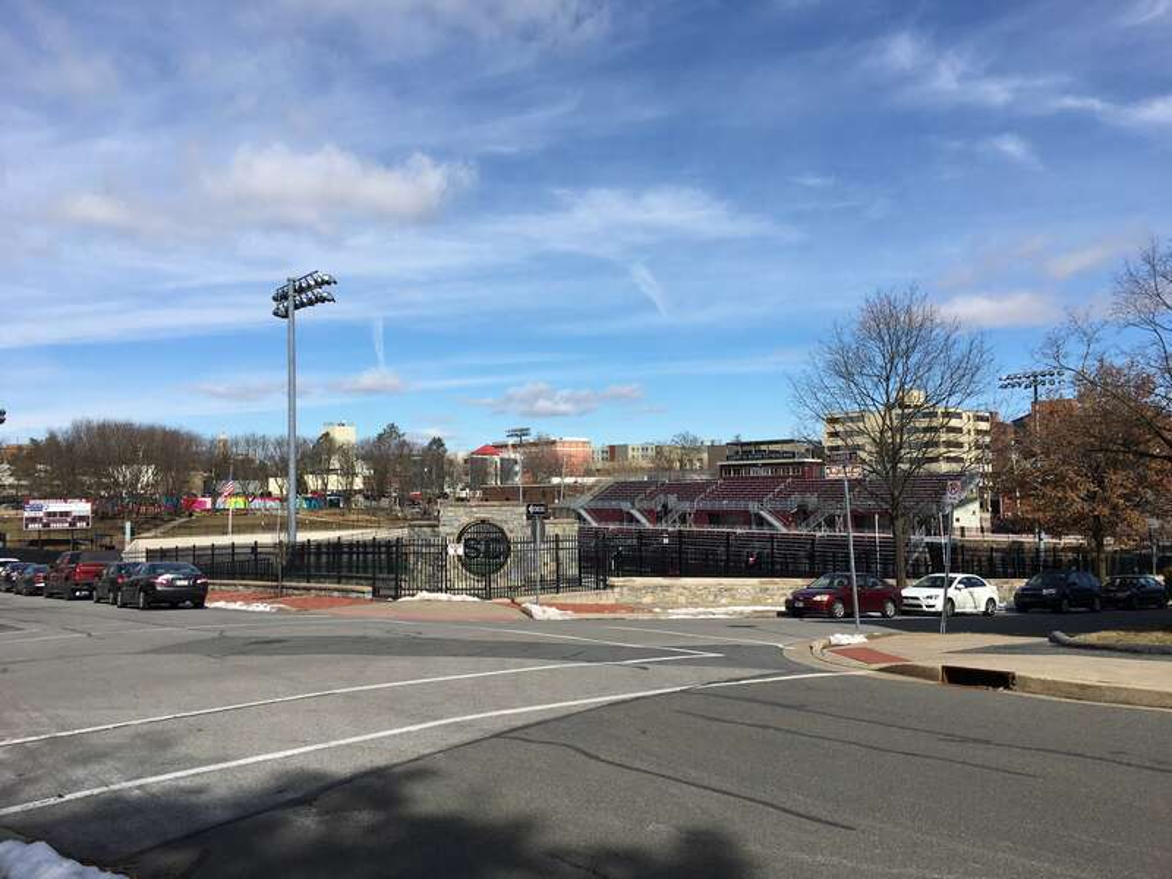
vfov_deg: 48.2
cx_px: 586
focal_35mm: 29
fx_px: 982
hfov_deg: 61.7
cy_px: 440
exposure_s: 1/2079
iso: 25
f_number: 2.2
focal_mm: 4.15
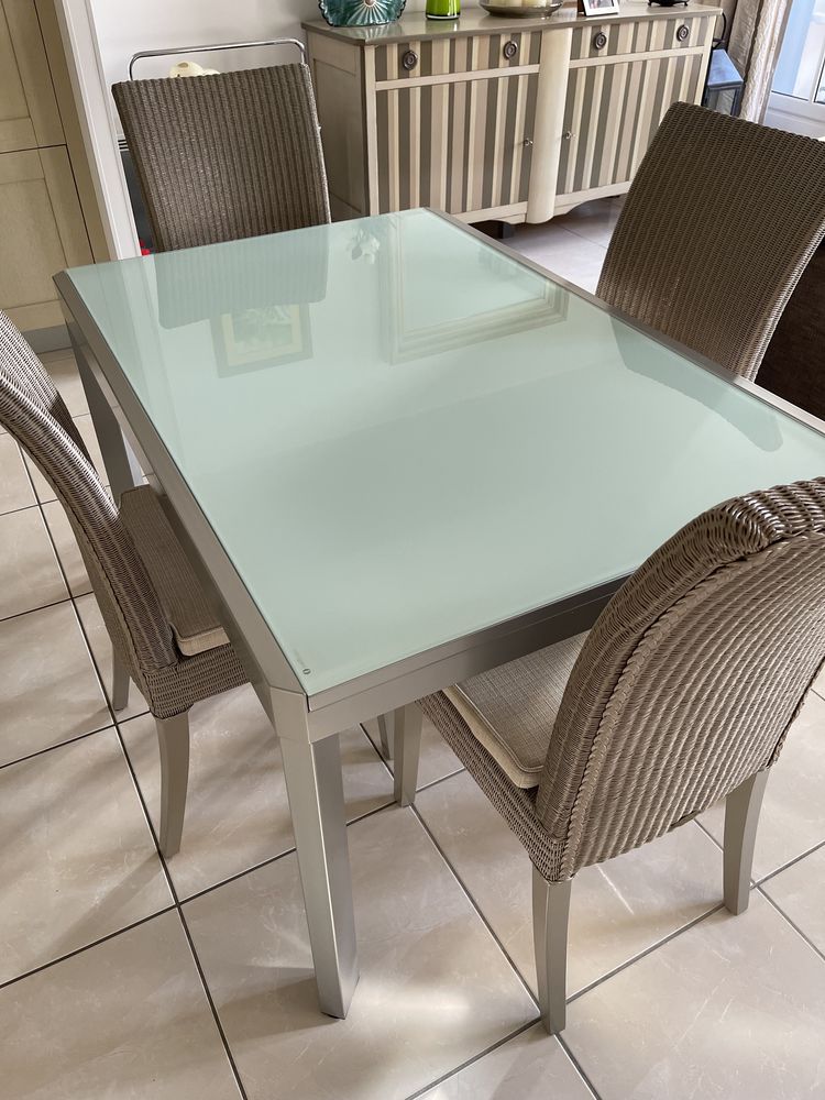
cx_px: 412
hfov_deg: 53.1
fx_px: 826
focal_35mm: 26
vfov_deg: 67.3
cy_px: 550
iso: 125
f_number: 1.6
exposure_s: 1/102
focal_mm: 5.1
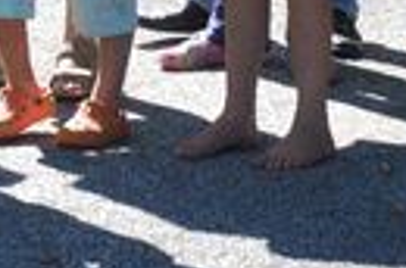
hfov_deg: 5.2
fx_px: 4511
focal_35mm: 401
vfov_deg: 3.3
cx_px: 153
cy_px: -472
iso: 200
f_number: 8
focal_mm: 52
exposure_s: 1/250
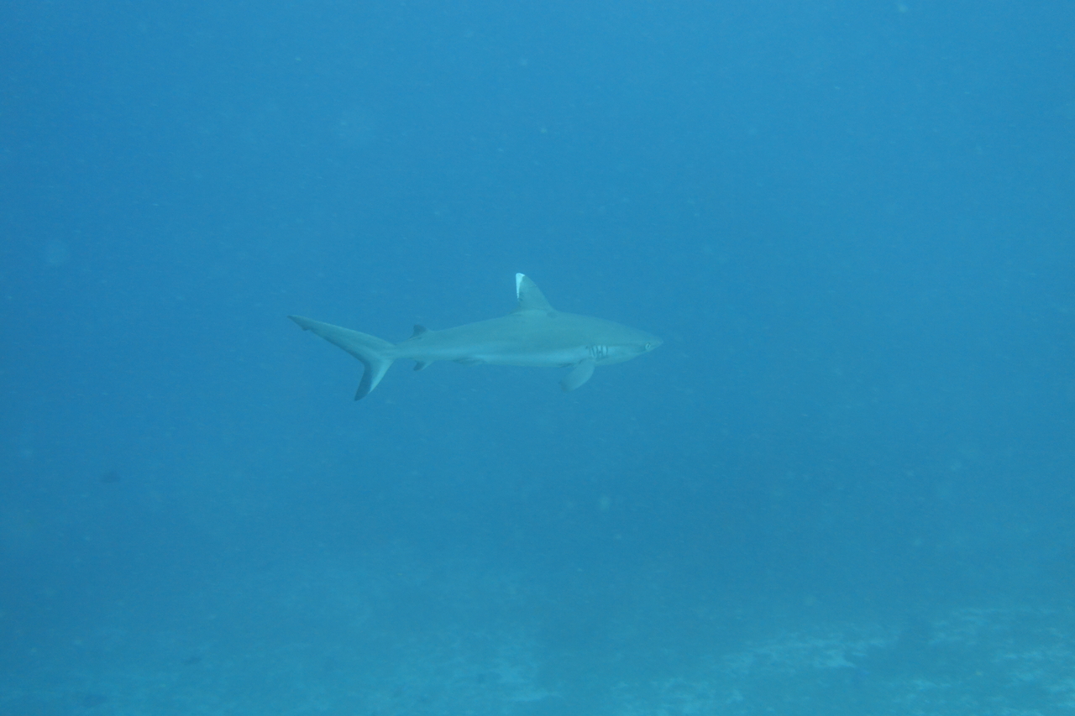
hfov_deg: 43.6
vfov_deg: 29.9
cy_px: 358
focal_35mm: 45
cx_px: 538
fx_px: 1343
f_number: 2.8
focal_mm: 16.62
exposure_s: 1/50
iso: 200
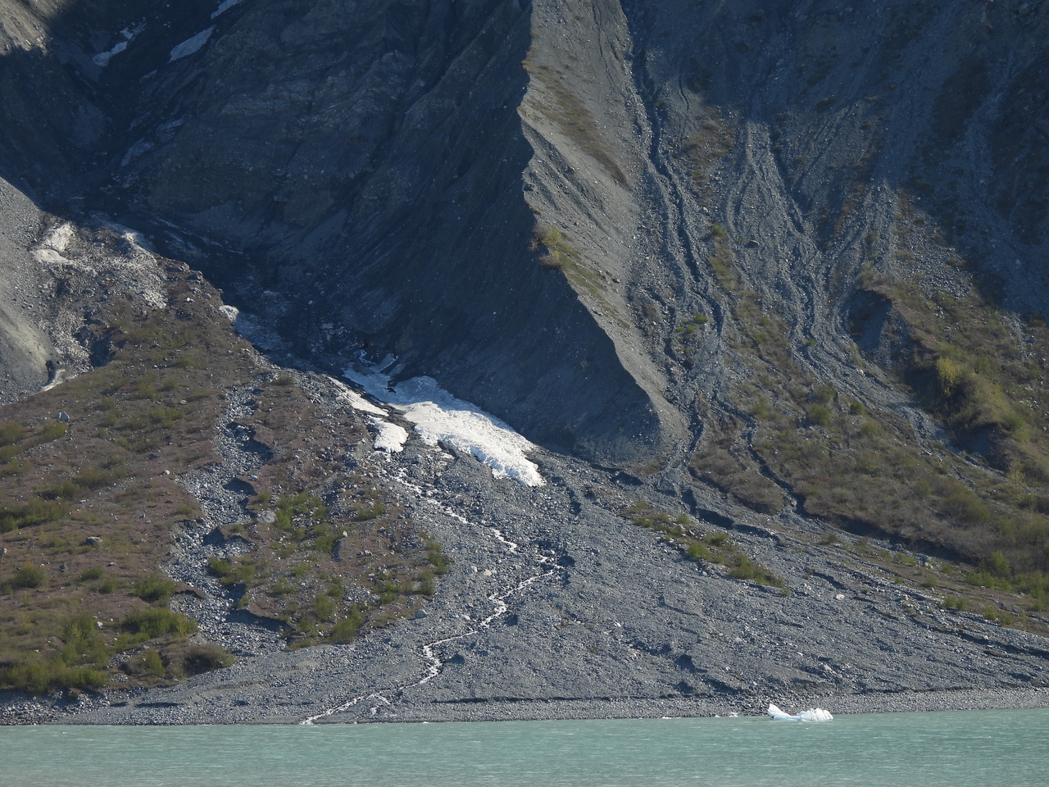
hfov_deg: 9.0
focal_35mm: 220
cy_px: 394
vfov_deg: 6.8
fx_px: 6667
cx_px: 524
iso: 100
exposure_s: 1/640
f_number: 4.5
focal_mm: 39.3
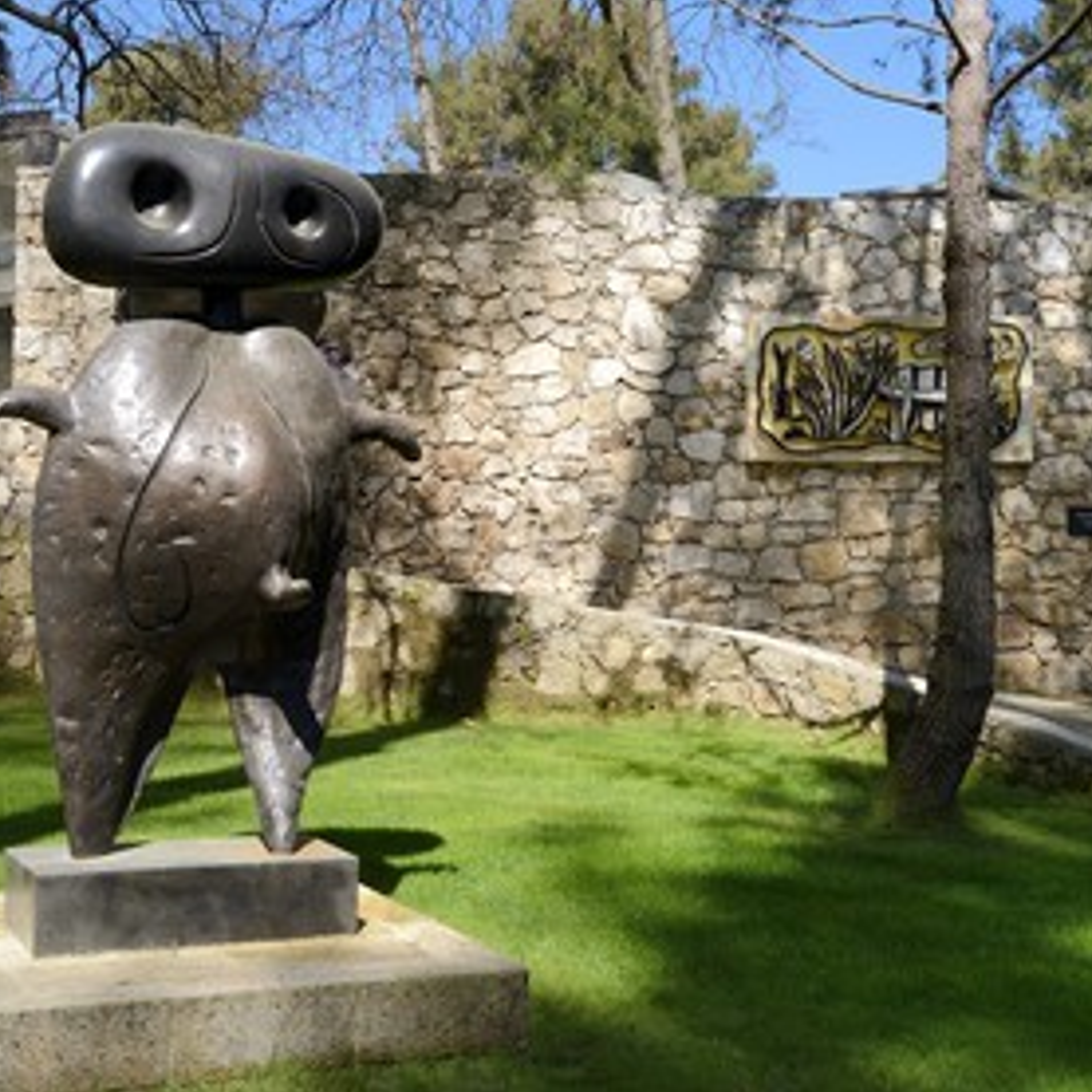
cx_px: 615
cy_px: 548
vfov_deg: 34.7
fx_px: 1749
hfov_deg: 34.6
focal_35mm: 49
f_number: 9
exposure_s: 1/200
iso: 200
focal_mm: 38
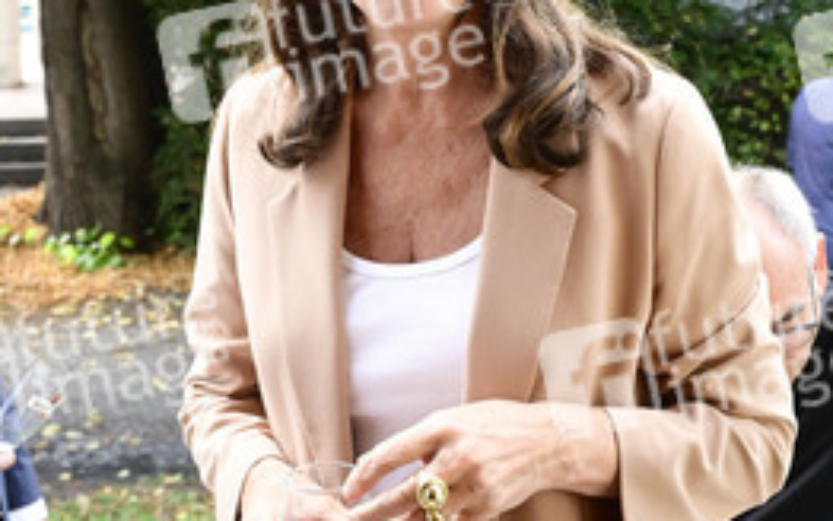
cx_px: 413
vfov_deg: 18.6
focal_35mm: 70
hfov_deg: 29.4
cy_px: 206
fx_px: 1590
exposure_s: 1/400
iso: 8000
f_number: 9
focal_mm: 45
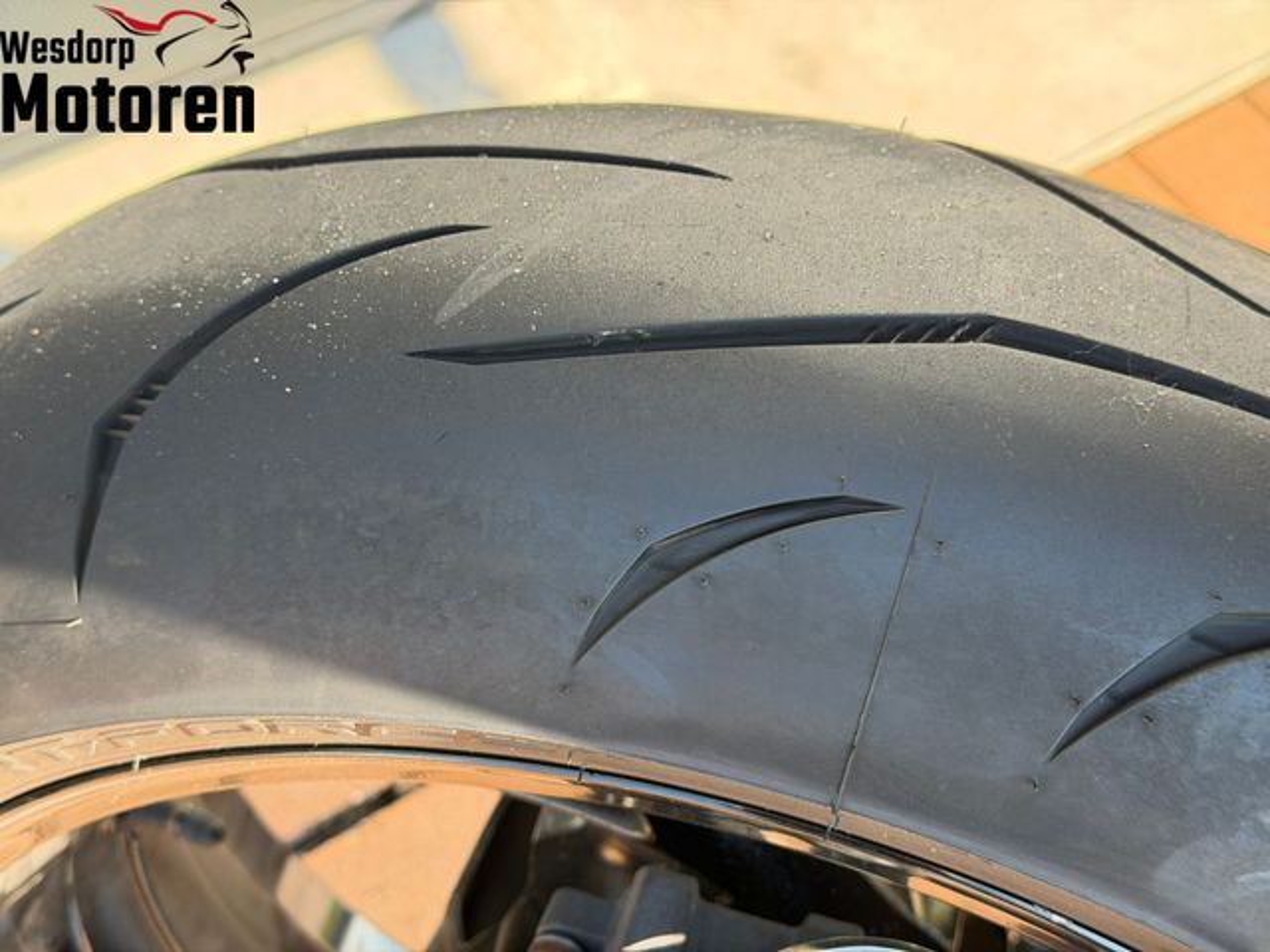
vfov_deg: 30.3
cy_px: 476
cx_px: 635
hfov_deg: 39.7
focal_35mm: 48
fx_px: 1761
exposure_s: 1/284
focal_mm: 6.76
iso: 80
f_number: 1.78
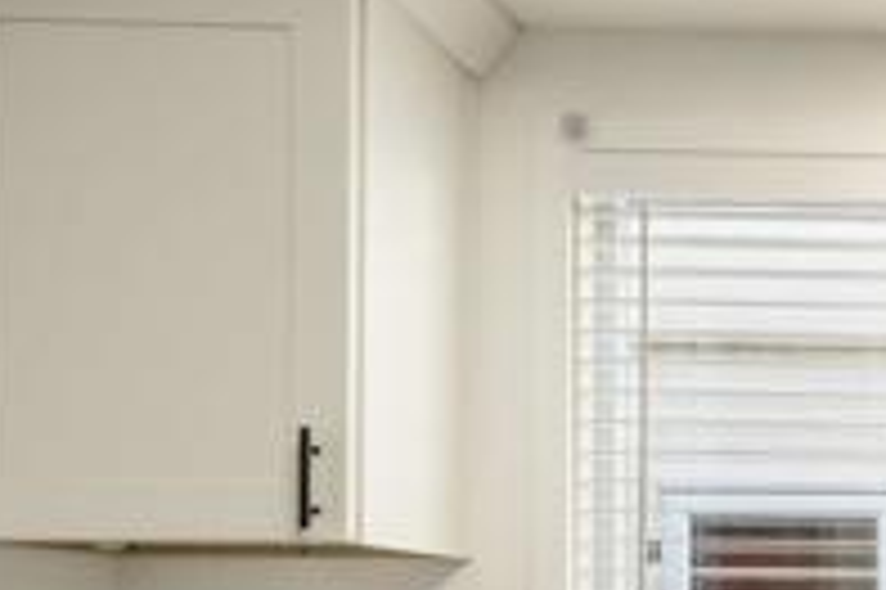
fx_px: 1279
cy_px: 646
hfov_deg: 30.0
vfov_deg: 24.3
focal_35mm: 52
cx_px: 1165
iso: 400
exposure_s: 1/25
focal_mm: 16
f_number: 8
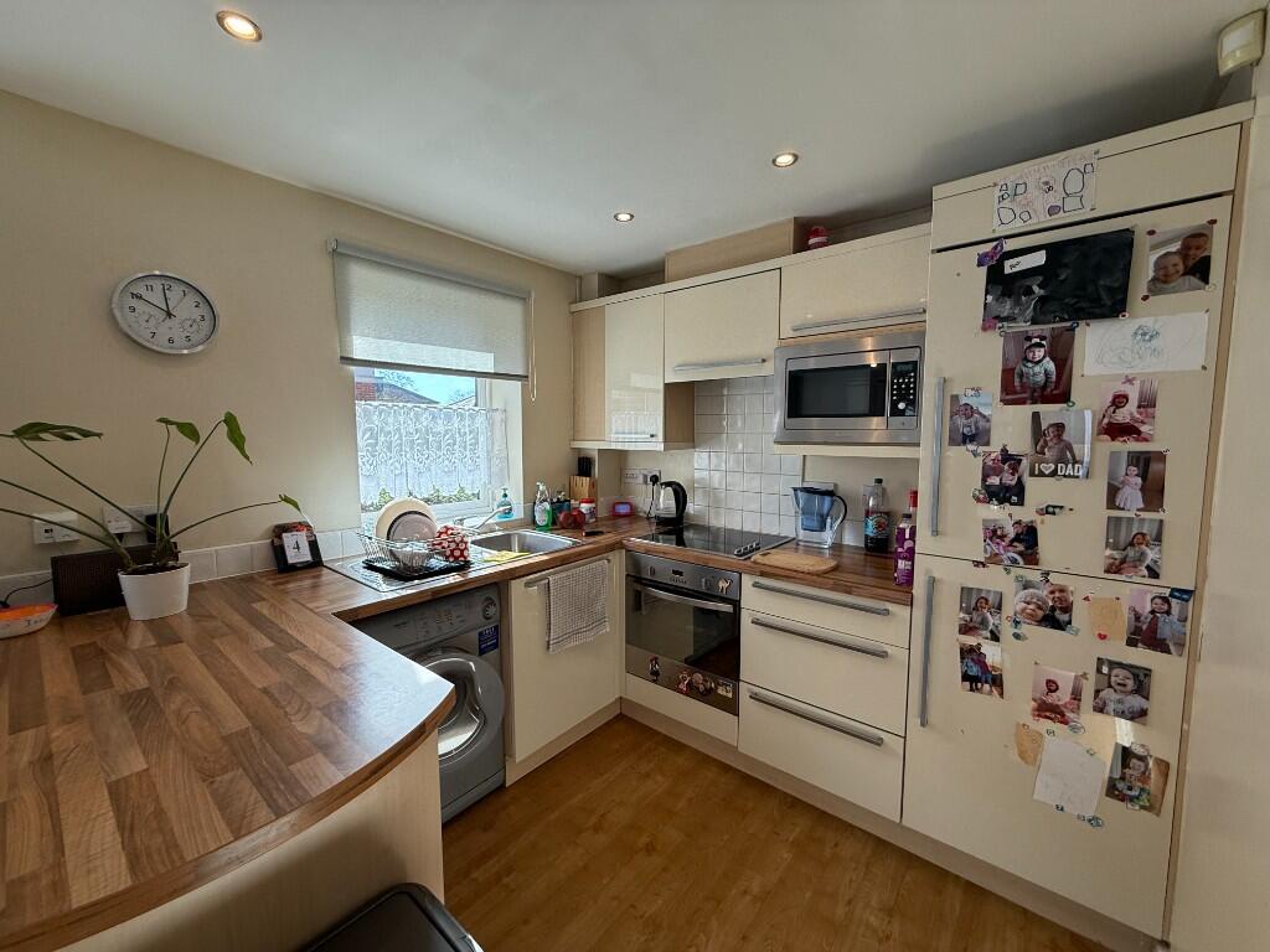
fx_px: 514
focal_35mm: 14
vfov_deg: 85.7
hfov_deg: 102.1
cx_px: 635
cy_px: 476
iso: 64
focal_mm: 2.22
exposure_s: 1/254
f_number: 2.2
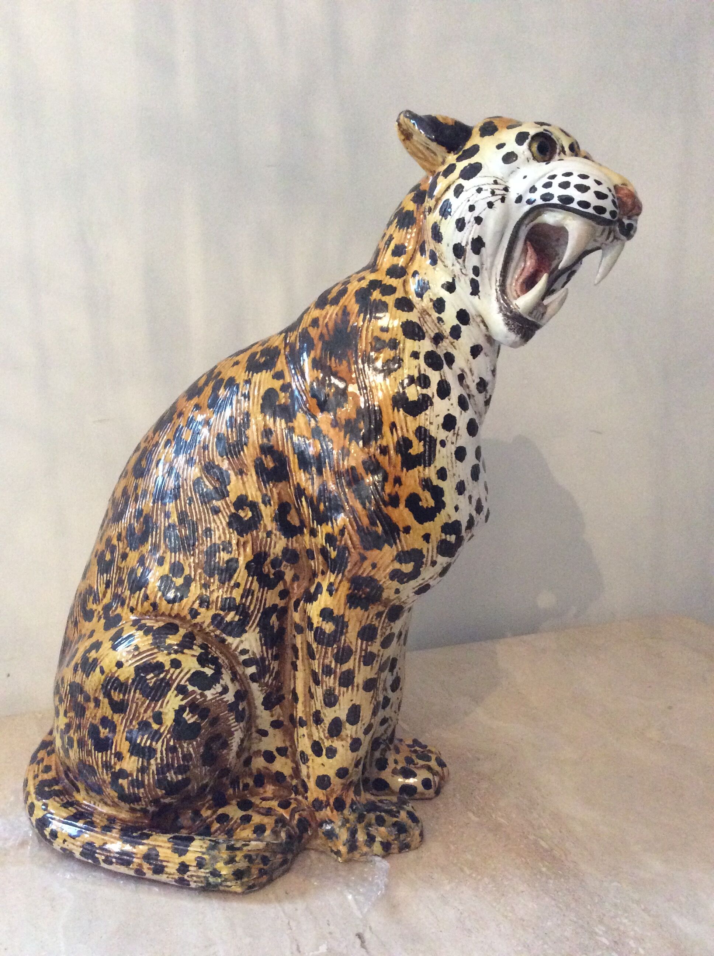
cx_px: 357
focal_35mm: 32
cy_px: 478
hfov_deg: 44.1
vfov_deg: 56.9
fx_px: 882
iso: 320
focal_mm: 3.3
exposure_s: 1/20
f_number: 2.4
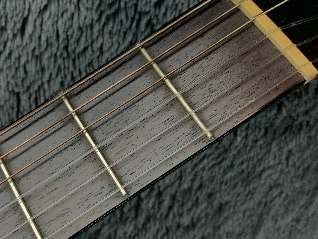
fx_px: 404
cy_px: 138
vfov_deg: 32.8
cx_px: 95
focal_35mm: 44
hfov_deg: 42.1
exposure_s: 1/100
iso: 32
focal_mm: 3
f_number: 1.8
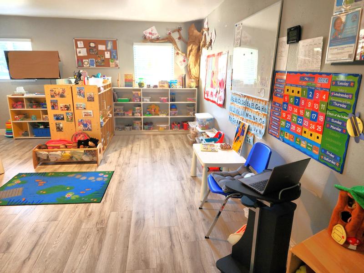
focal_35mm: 23
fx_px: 242
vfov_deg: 58.9
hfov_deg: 73.9
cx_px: 182
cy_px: 136
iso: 250
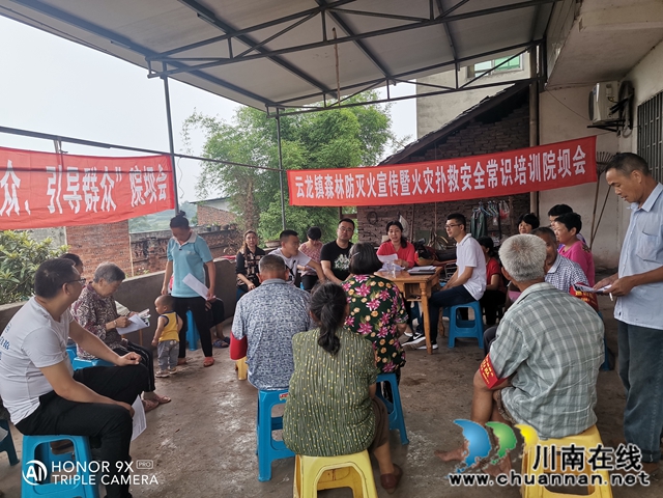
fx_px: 498
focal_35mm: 26
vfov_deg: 53.1
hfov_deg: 67.3
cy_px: 249
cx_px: 332
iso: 64
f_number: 1.8
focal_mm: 5.5
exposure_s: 1/120
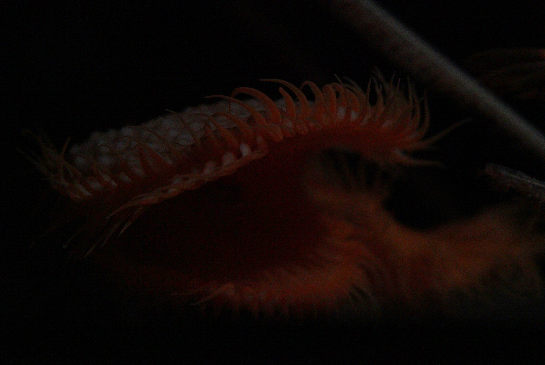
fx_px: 2045
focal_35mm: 135
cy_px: 182
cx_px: 272
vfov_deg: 10.2
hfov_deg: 15.2
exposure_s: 1/161
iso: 6400
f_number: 2.8
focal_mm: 90
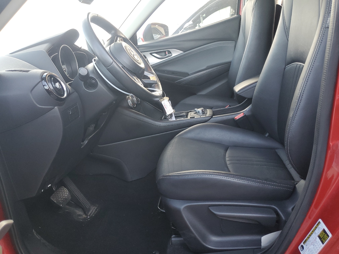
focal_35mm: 26
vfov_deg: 53.1
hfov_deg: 67.3
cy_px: 127
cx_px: 170
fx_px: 255
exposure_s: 1/120
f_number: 1.5
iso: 99
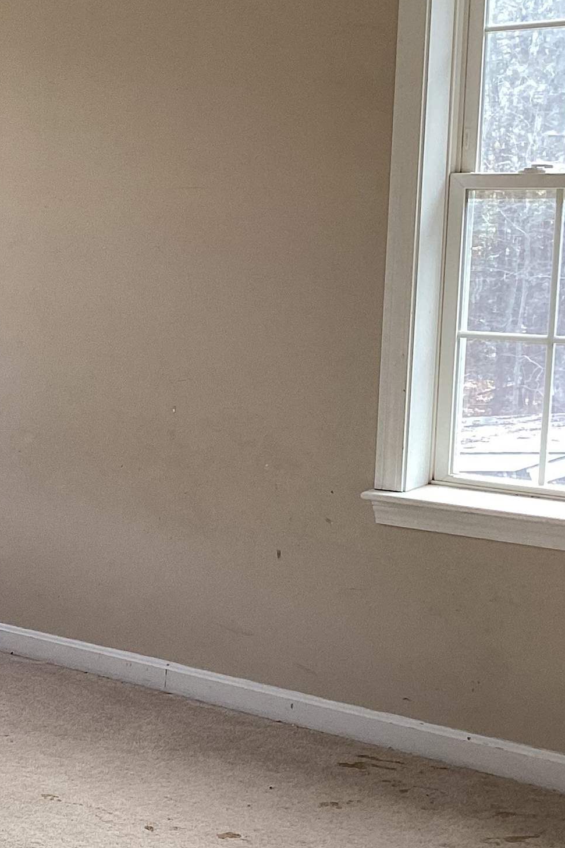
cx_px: -306
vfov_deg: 29.7
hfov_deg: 17.7
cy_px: 440
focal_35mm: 68
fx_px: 1601
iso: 50
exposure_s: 1/60
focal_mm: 3.3
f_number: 2.4
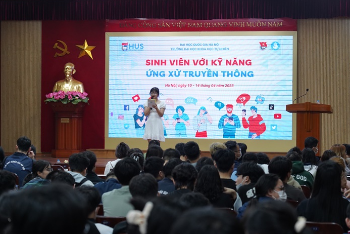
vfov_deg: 14.1
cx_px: 176
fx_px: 943
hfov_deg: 21.0
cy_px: 116
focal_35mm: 97
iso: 3200
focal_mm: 96
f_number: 5.6
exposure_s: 1/125
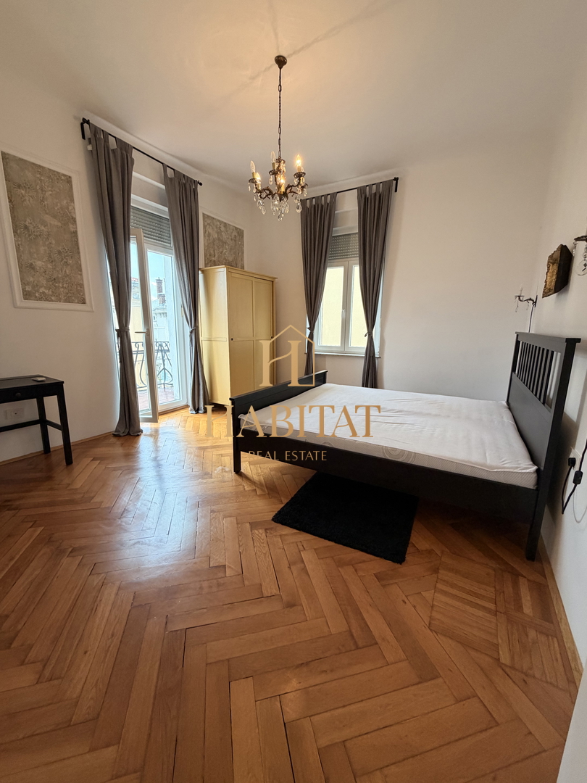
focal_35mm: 14
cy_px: 392
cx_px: 294
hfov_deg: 85.7
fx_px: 317
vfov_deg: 102.1
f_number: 2.2
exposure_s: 1/50
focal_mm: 2.22
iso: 200
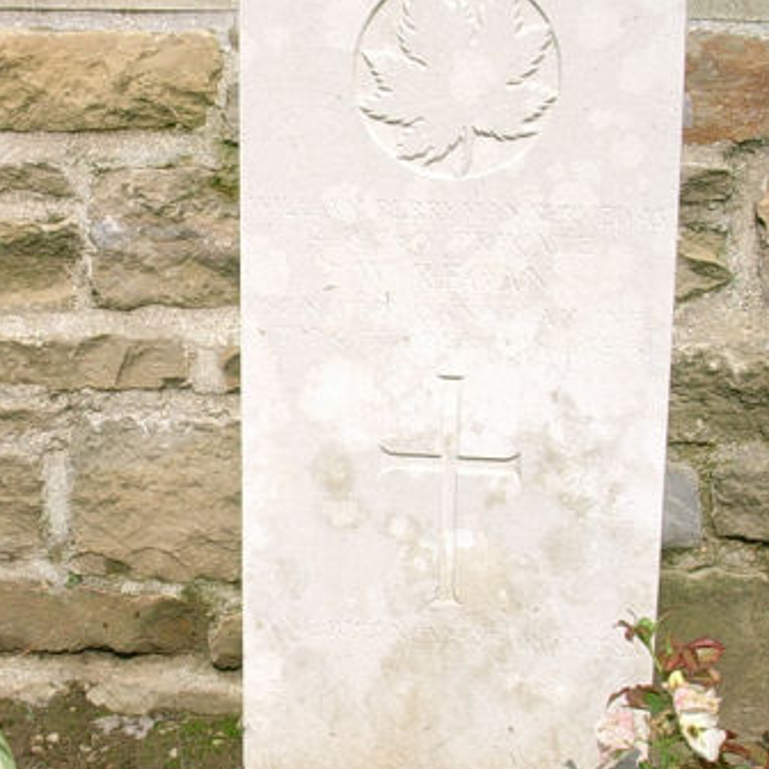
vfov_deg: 24.3
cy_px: 458
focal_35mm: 71
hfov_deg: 24.2
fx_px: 1784
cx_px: 240
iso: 70
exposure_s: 1/497
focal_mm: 6.7
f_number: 5.8
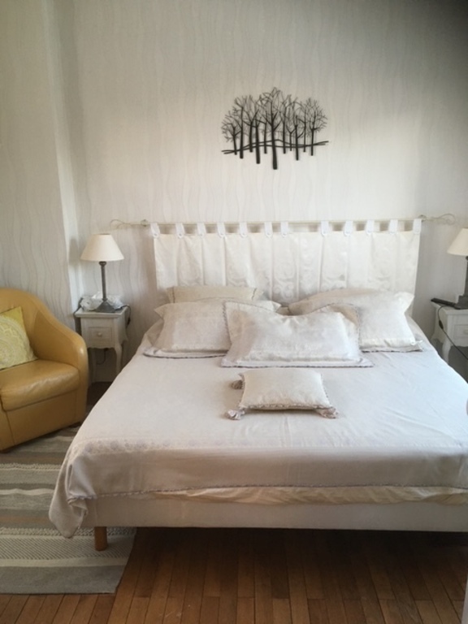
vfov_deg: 61.7
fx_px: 523
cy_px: 312
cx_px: 234
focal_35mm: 29
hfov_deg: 48.2
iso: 125
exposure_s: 1/33
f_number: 2.2
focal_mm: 4.15
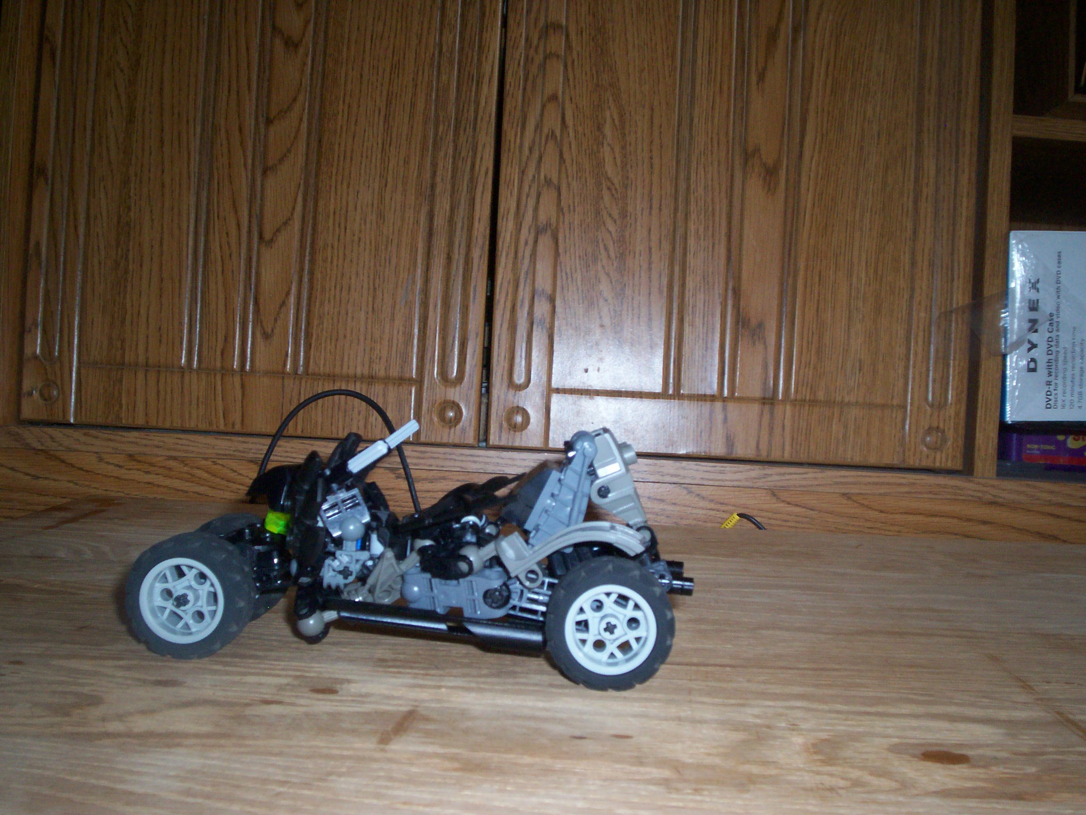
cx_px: 543
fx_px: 1129
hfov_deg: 51.4
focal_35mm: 36
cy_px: 408
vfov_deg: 39.7
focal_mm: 5.9
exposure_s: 1/64
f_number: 4.5
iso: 140
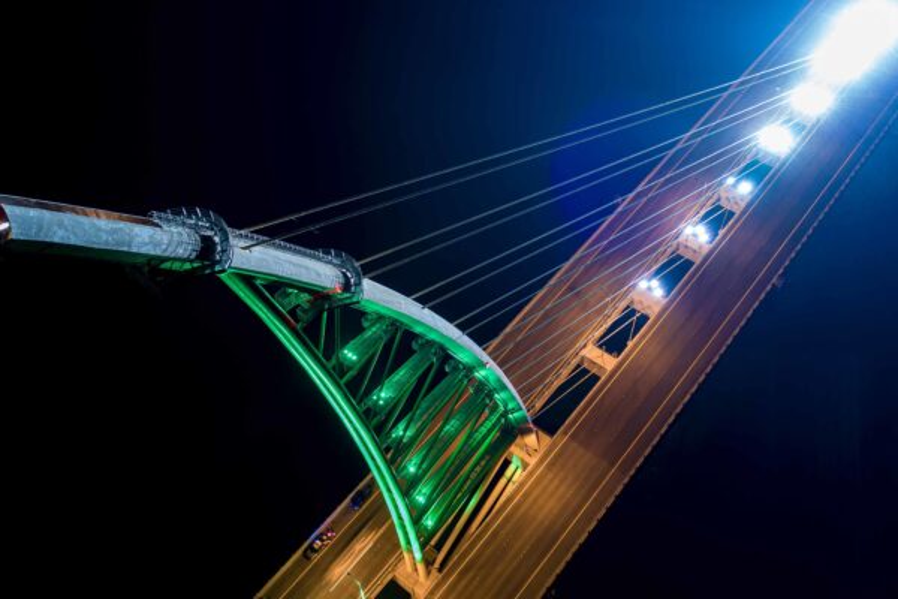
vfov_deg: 46.4
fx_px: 698
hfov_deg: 65.5
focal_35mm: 28
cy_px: 300
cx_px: 449
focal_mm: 10.26
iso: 100
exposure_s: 1/1.67
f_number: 2.8
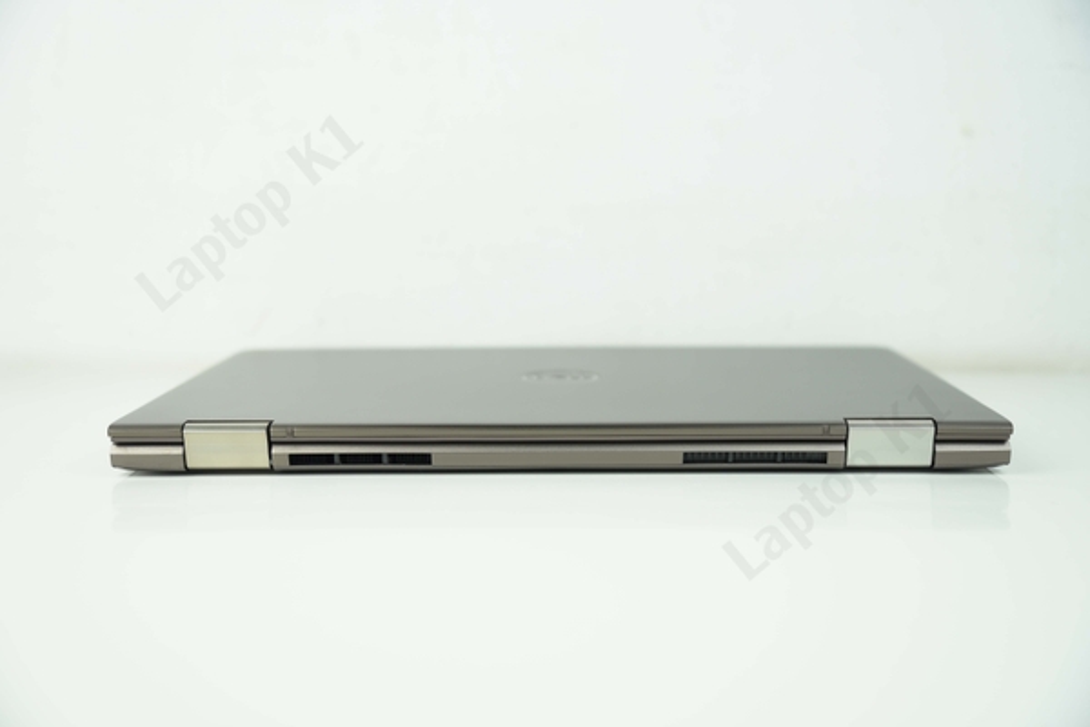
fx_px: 1544
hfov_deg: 38.9
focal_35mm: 51
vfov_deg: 26.5
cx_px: 545
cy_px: 364
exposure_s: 1/100
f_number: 2.8
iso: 100
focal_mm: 34
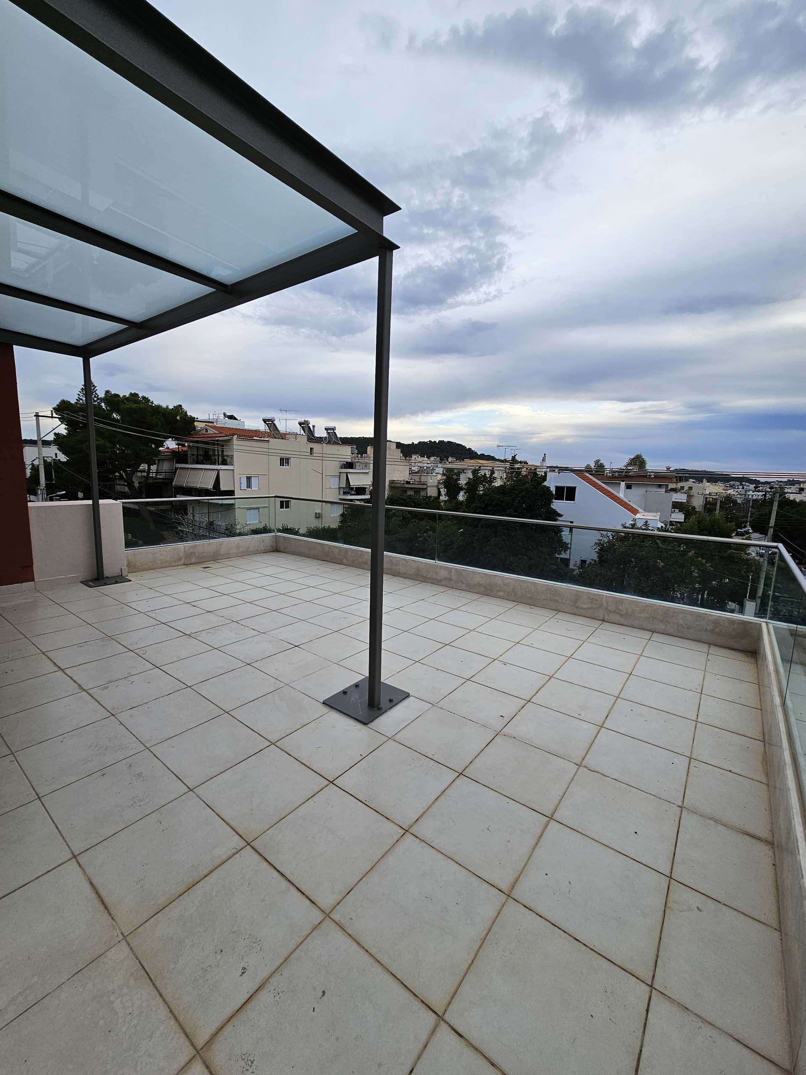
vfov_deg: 106.2
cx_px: 403
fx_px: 404
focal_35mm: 13
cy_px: 538
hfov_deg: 89.9
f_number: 2.2
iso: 50
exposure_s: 1/1000
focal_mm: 2.2
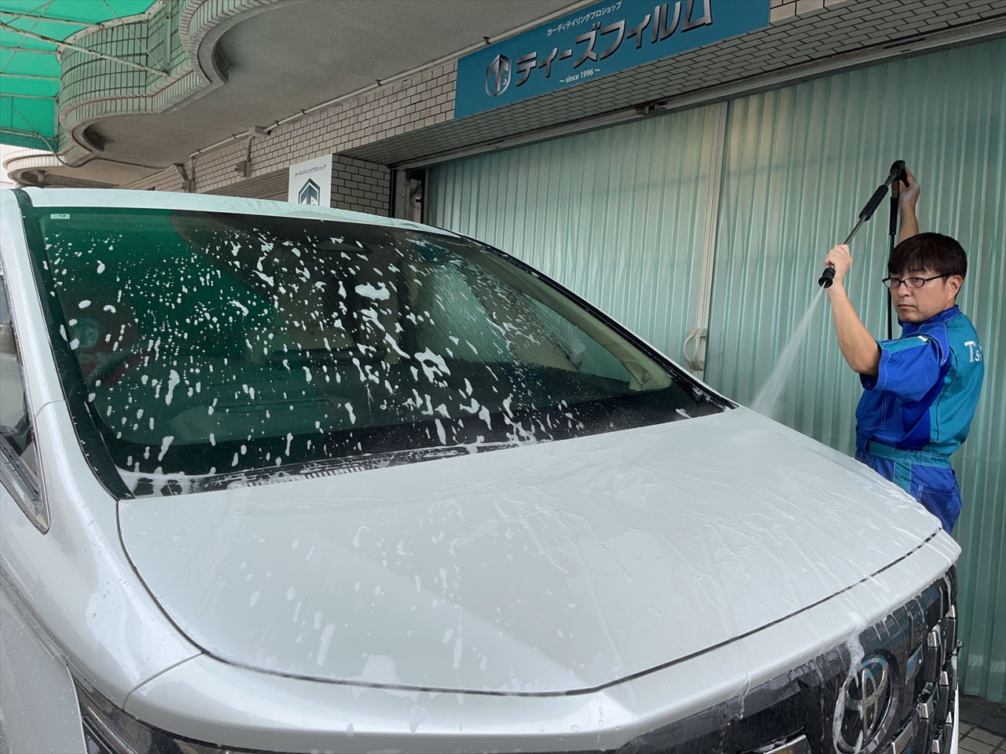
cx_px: 503
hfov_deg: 67.3
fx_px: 756
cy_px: 377
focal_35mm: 26
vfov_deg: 53.1
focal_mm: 5.1
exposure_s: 1/858
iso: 50
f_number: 1.6
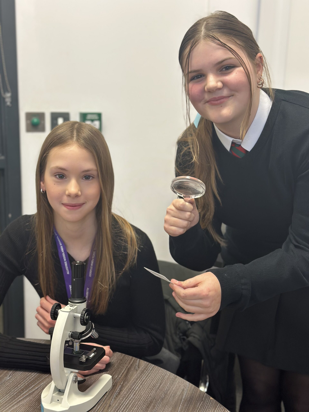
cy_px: 206
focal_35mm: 48
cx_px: 154
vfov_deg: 39.7
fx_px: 571
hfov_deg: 30.3
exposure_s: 1/50
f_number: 1.78
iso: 125
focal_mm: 6.86
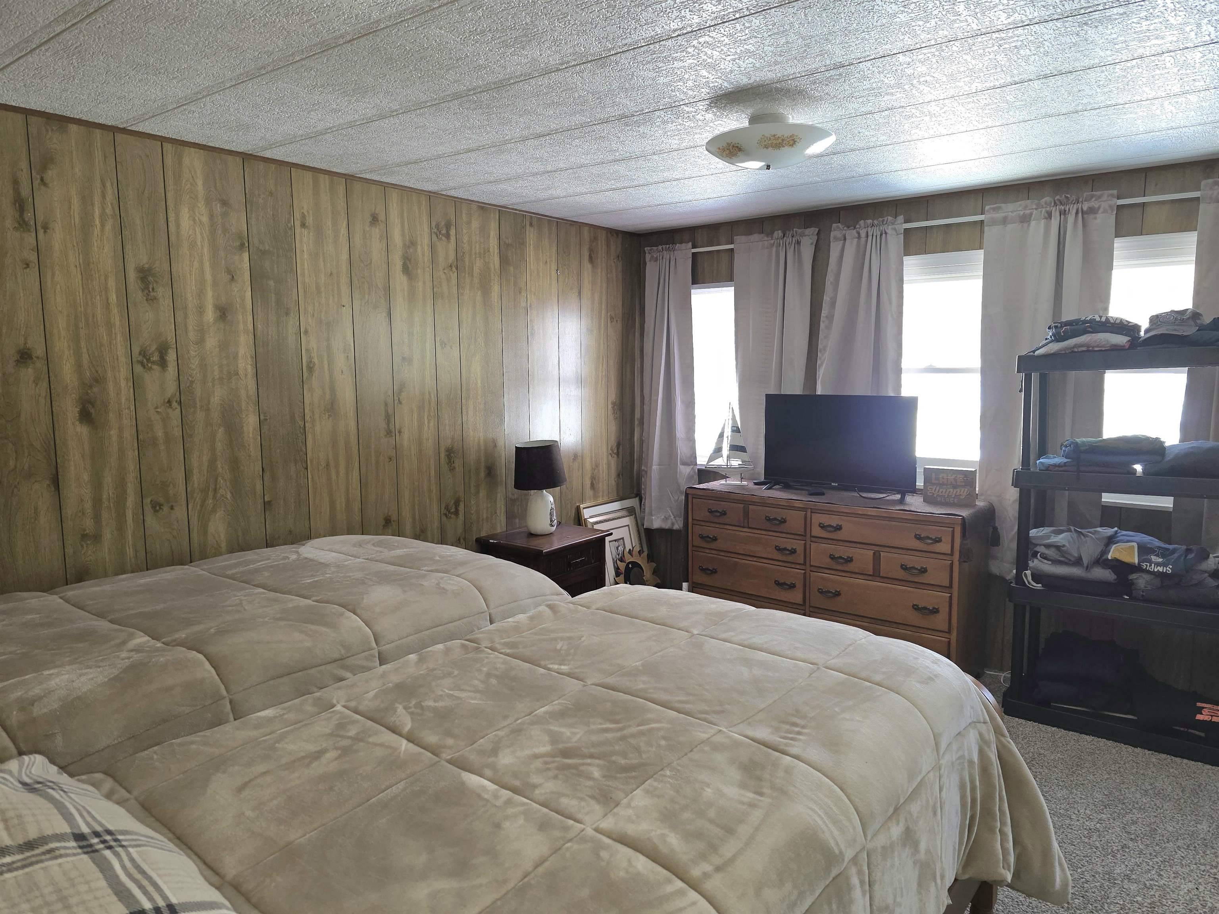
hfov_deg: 73.9
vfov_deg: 58.9
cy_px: 457
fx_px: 810
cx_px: 610
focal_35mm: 23
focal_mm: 6.3
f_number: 1.7
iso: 64
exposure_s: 1/60.2
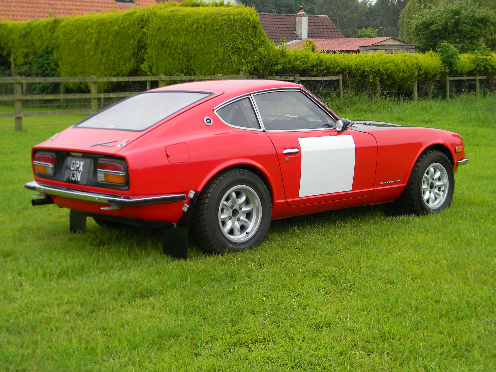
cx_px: 248
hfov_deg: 34.3
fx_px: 802
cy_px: 186
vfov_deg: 26.1
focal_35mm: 56
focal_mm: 10.1
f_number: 4.1
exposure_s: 1/122
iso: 80
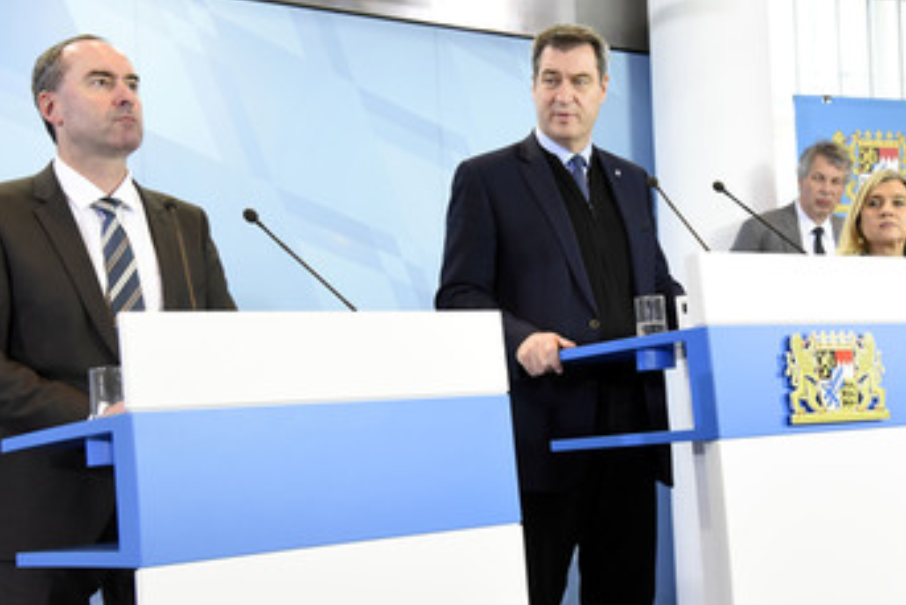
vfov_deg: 21.6
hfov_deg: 31.8
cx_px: 522
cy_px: 333
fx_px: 1586
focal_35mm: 63
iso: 3200
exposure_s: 1/100
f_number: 5.6
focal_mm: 48
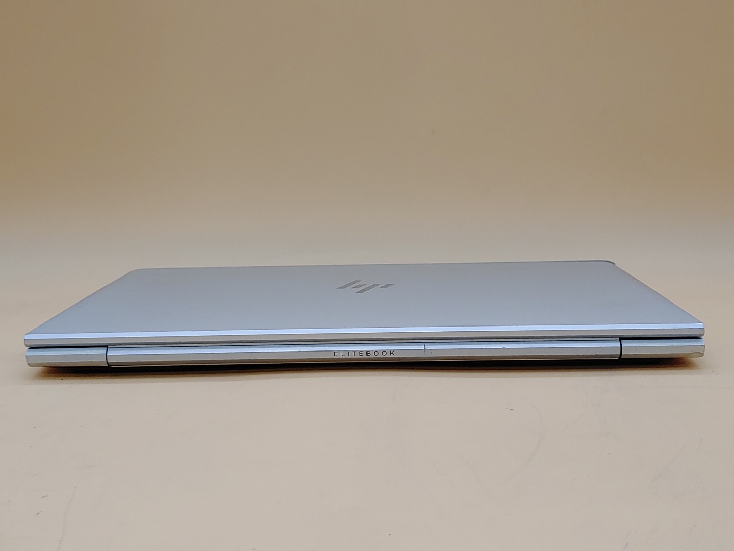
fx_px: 975
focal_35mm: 46
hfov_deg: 41.2
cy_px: 276
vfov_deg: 31.5
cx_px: 367
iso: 50
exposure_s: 1/194
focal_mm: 4.36
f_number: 1.8
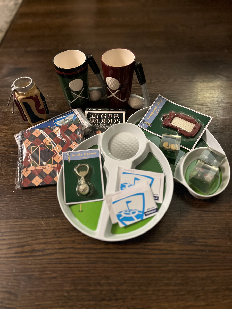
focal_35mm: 26
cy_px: 154
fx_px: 232
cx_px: 116
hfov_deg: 53.1
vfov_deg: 67.3
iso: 800
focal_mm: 5.1
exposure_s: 1/30
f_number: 1.6
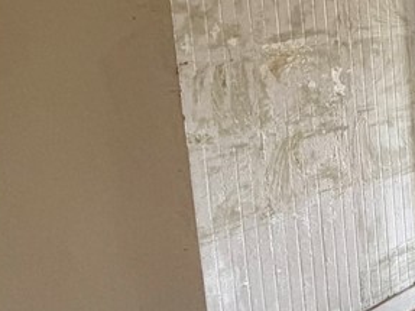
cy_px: 21
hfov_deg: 23.0
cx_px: 727
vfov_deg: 27.8
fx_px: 599
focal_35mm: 50
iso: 320
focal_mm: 2.22
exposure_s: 1/120
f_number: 2.2
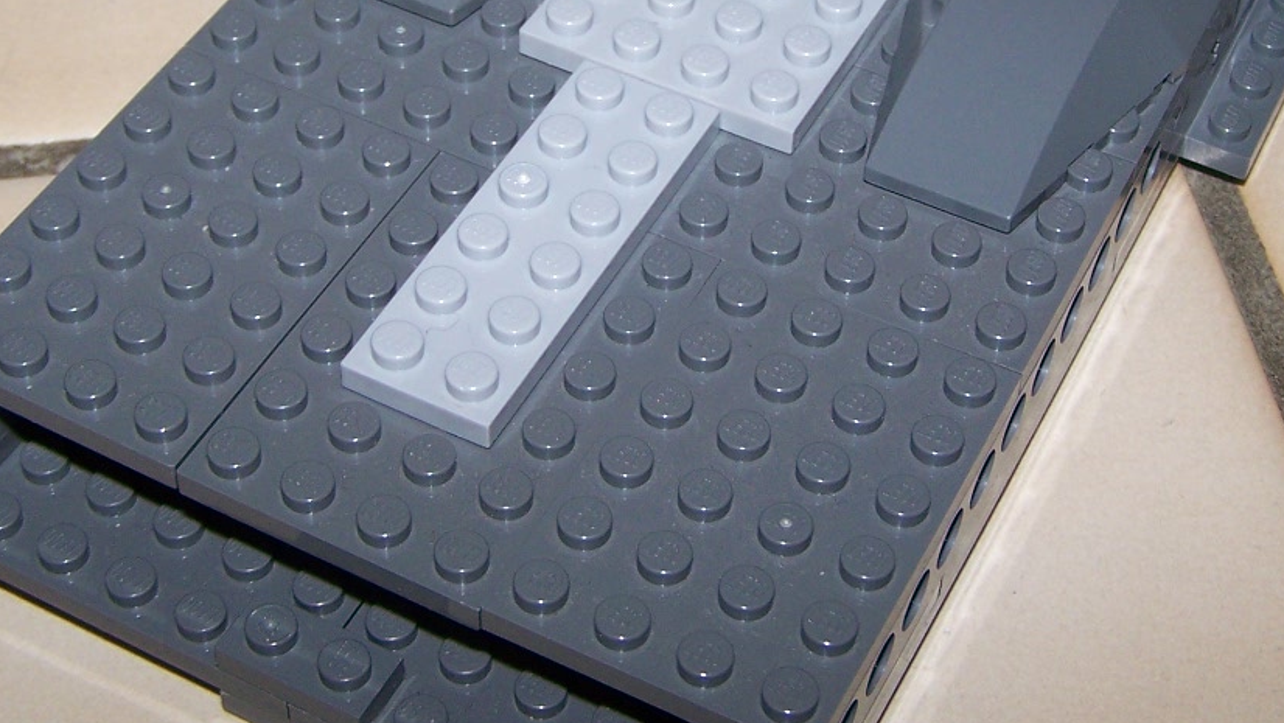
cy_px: 110
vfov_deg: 16.0
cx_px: 700
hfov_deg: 28.2
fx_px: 2554
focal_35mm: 75
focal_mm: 6.3
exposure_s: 1/60
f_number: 2.8
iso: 80
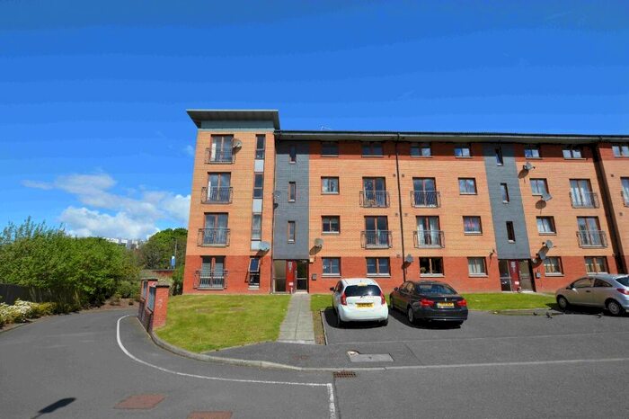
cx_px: 314
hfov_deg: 95.0
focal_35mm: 16
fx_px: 288
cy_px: 210
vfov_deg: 72.0
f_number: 8
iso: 100
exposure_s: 1/250
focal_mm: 11
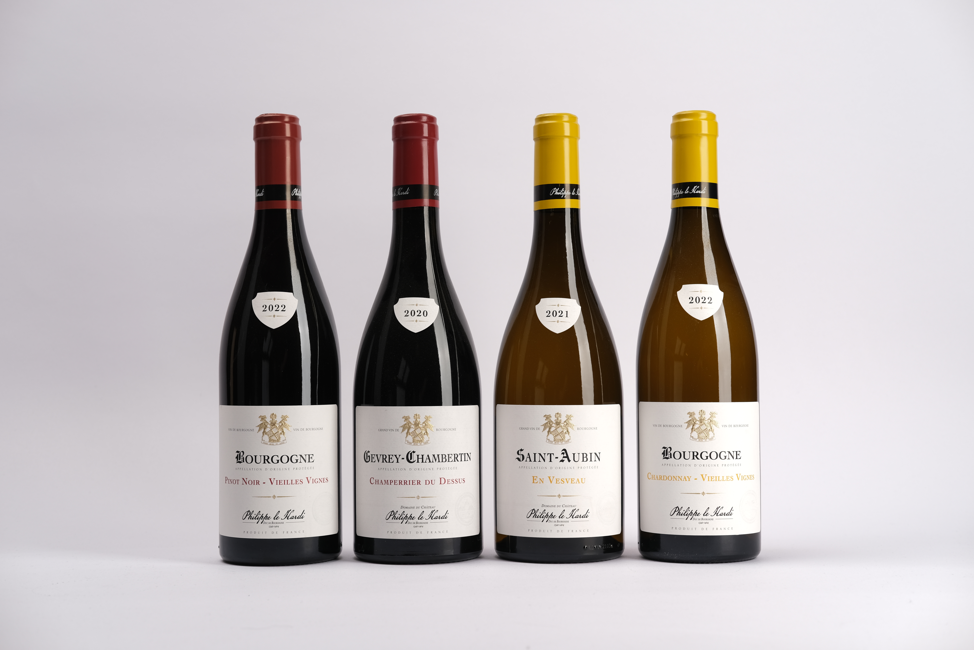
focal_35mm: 53
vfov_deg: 25.5
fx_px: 1434
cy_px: 325
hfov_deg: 37.5
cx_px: 487
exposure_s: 1/80
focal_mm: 35
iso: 100
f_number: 5.6
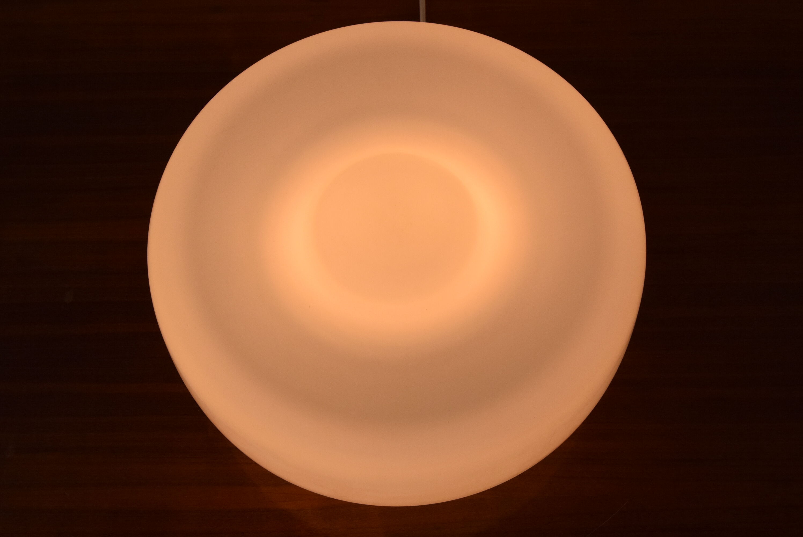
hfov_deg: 42.3
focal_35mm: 46
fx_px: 1038
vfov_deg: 29.0
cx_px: 402
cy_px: 268
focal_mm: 31
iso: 1600
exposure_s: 1/640
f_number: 13
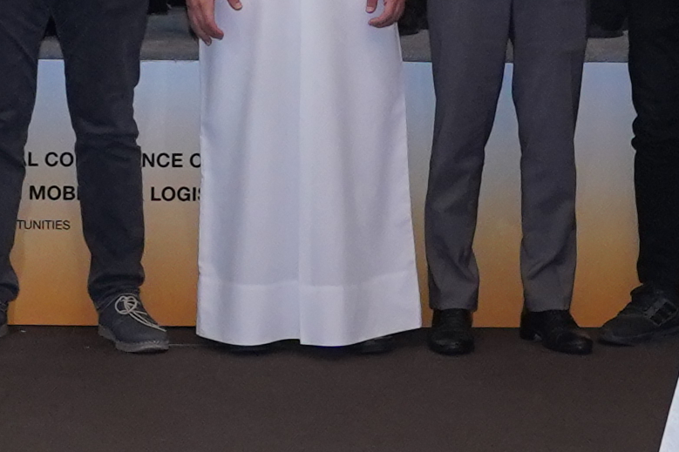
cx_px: 170
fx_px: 3432
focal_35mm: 182
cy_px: -365
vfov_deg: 7.3
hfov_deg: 11.3
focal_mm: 24
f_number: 6.3
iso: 1600
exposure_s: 1/100
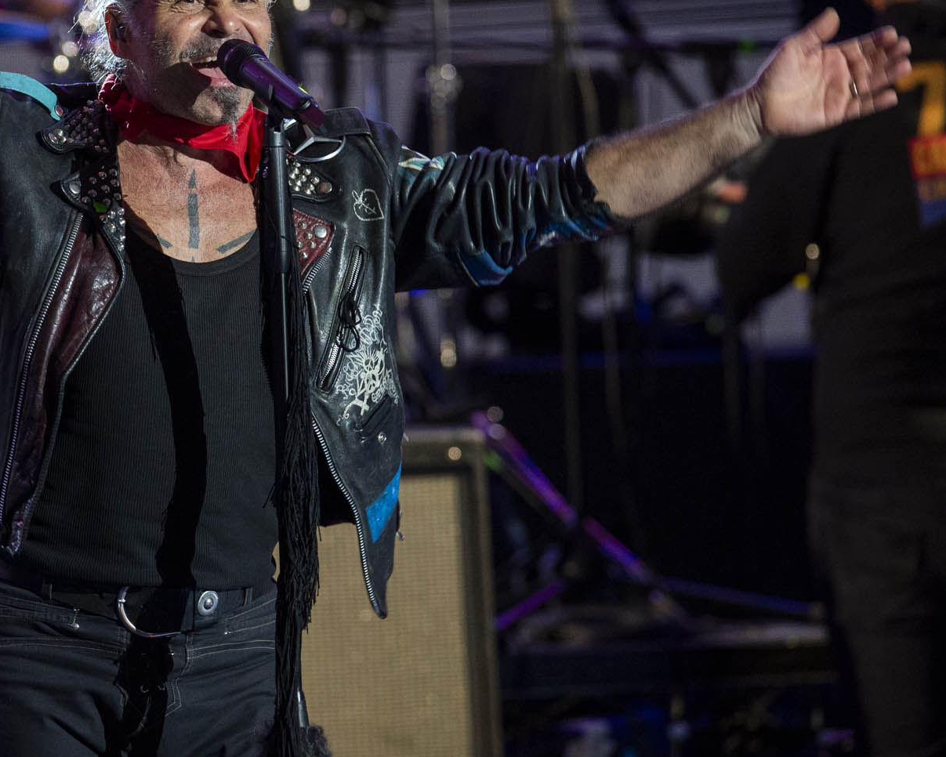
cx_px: 262
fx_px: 17418
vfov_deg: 2.5
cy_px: 323
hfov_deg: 3.1
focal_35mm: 622
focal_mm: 400
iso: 3200
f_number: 4.5
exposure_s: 1/400
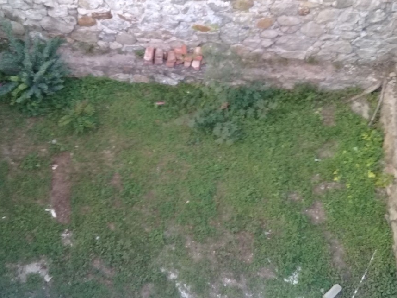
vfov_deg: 38.6
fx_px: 424
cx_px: 176
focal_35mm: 37
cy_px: 152
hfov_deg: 50.1
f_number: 2.2
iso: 160
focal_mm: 3.3
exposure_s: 1/40
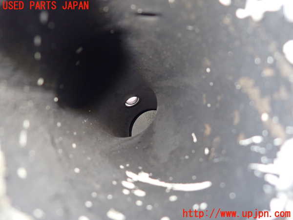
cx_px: 146
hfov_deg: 69.4
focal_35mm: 25
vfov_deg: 54.9
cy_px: 110
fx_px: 212
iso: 640
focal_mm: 4.5
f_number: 2
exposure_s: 1/30
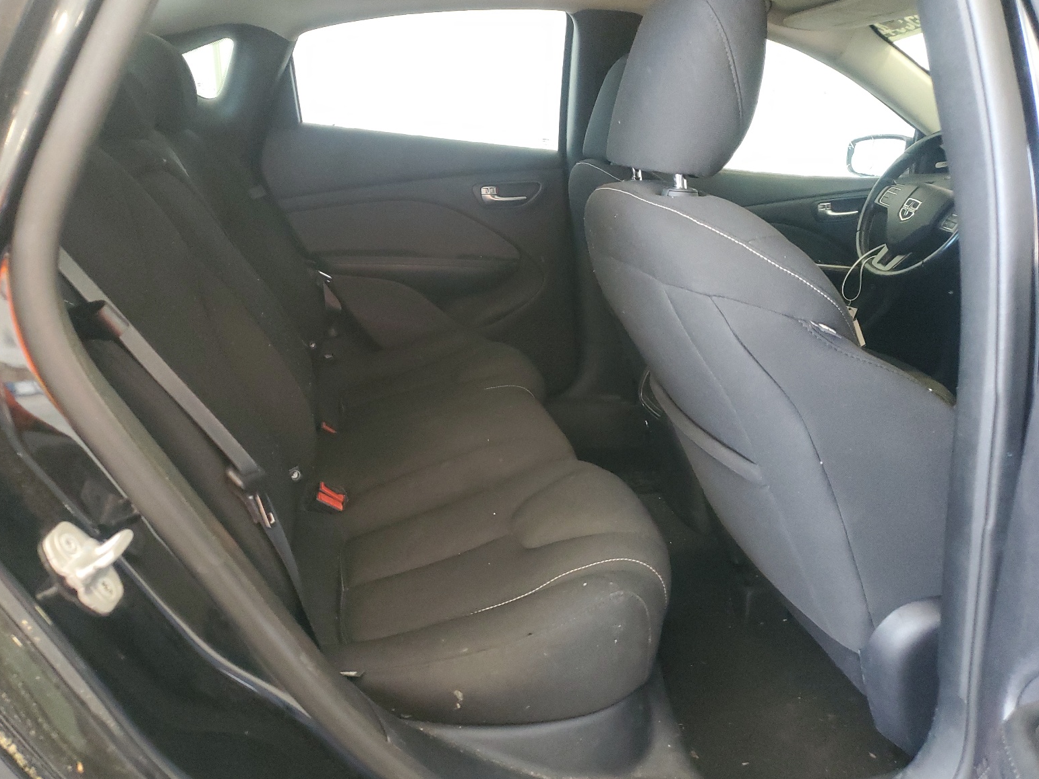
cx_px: 522
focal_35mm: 27
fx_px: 810
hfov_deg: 65.3
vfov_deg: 51.4
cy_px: 392
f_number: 1.5
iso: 422
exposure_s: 1/60.2
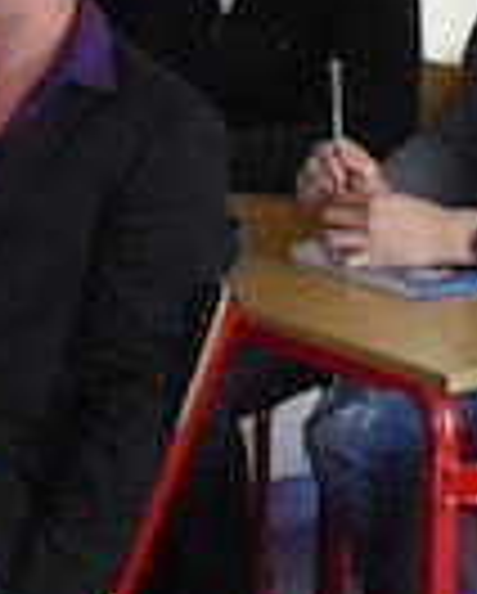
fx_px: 2993
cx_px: -135
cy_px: -166
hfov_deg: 9.0
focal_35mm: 170
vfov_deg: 11.1
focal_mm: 6.3
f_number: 3.1
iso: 200
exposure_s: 1/60
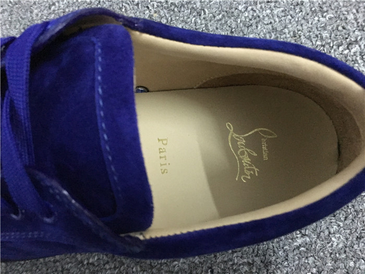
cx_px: 182
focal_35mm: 29
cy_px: 137
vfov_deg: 48.2
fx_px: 306
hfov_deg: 61.7
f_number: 2.2
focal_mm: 4.15
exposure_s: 1/4
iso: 200
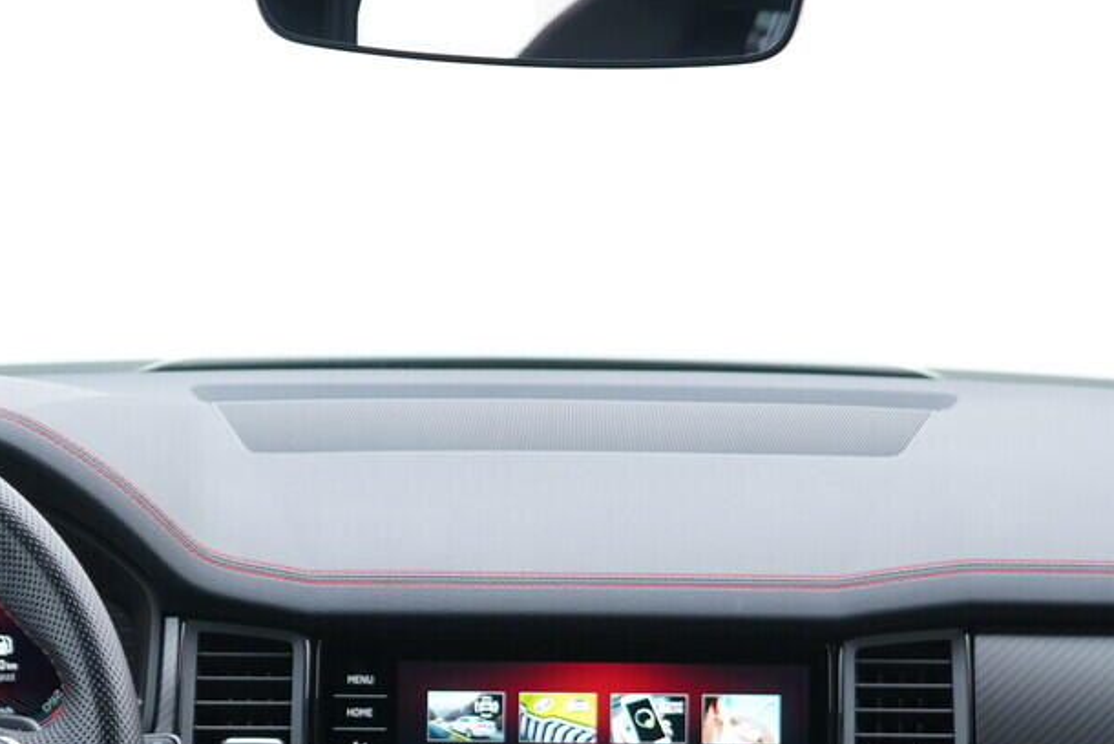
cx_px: 489
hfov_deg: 23.9
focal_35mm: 85
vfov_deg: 15.6
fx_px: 2631
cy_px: 859
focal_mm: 24
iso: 200
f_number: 2.8
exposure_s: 1/40
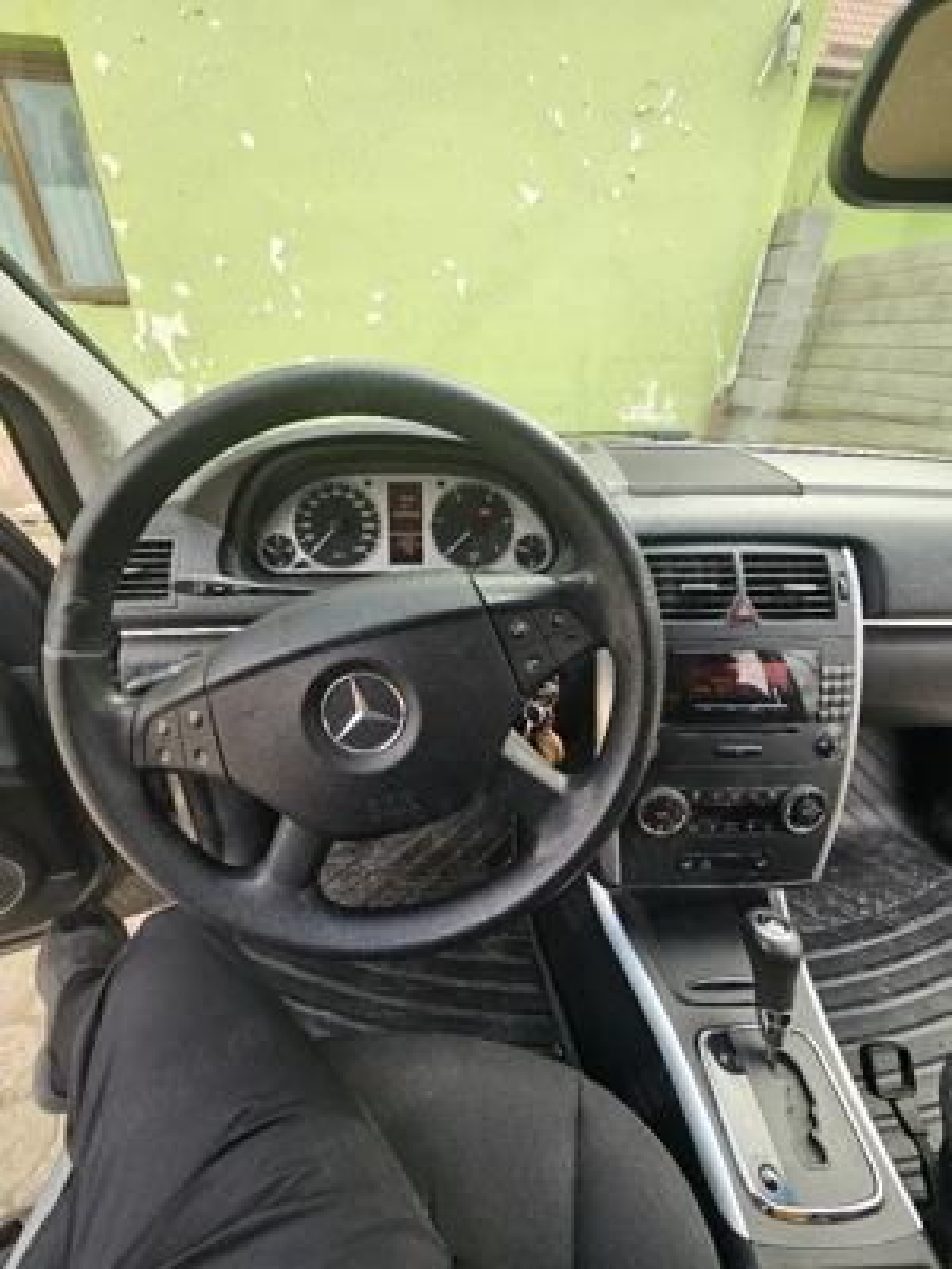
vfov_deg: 106.2
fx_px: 477
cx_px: 476
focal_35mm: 13
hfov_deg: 89.9
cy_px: 634
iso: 50
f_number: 2.2
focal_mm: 2.2
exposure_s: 1/105
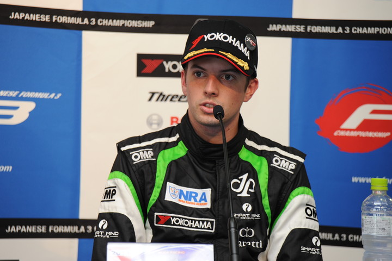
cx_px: 196
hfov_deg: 10.3
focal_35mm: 200
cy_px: 130
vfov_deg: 6.9
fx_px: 2178
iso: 800
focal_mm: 200
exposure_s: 1/60
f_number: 6.7
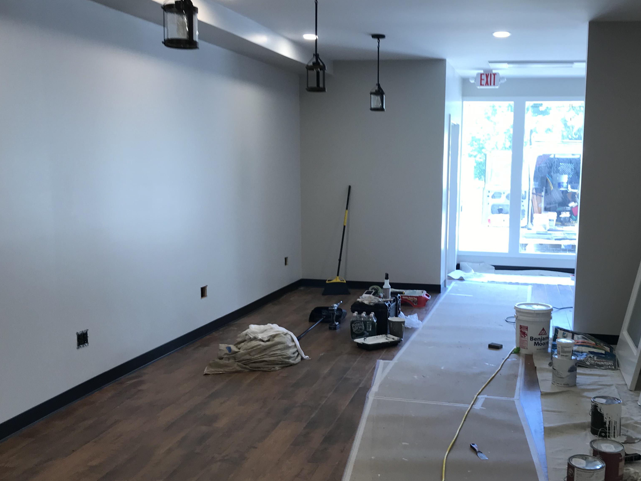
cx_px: 405
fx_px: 685
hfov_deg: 49.6
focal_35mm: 37
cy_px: 257
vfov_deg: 38.6
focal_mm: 3.99
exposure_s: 1/60
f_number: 1.8
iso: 25
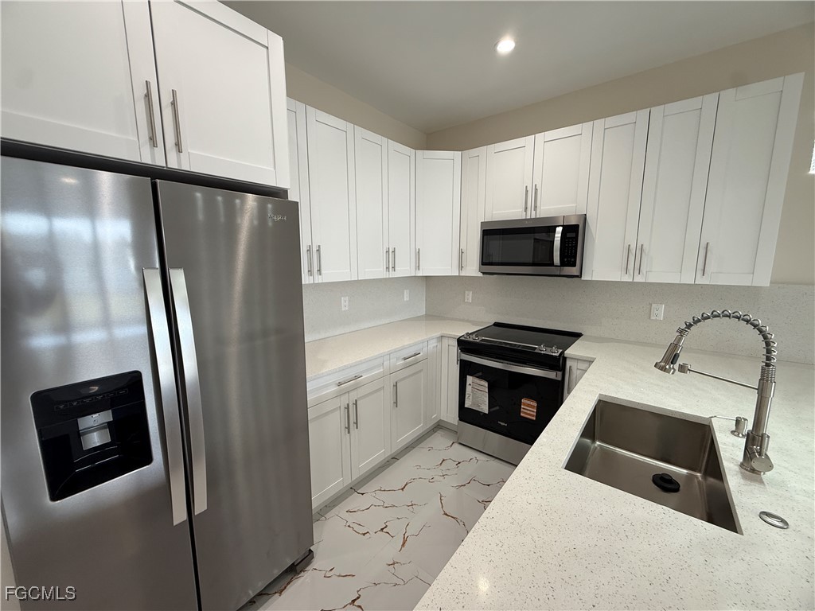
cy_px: 306
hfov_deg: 102.1
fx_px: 330
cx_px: 408
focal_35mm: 14
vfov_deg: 85.7
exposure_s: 1/120
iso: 125
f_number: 2.2
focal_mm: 2.22
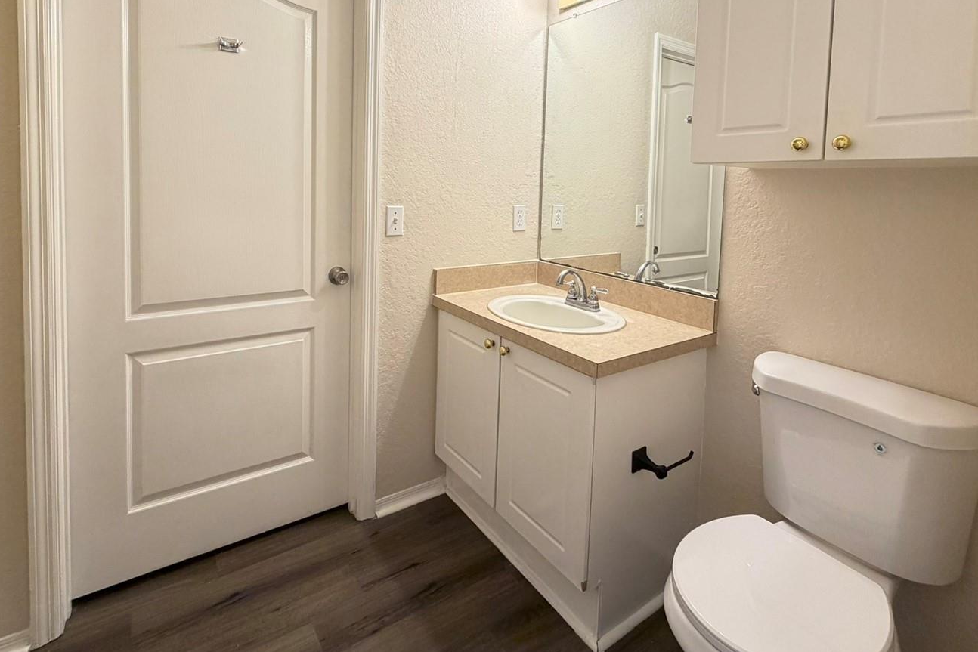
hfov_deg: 89.8
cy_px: 209
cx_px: 452
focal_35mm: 18
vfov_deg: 65.3
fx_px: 489
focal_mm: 2.22
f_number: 2.2
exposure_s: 1/60
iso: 200
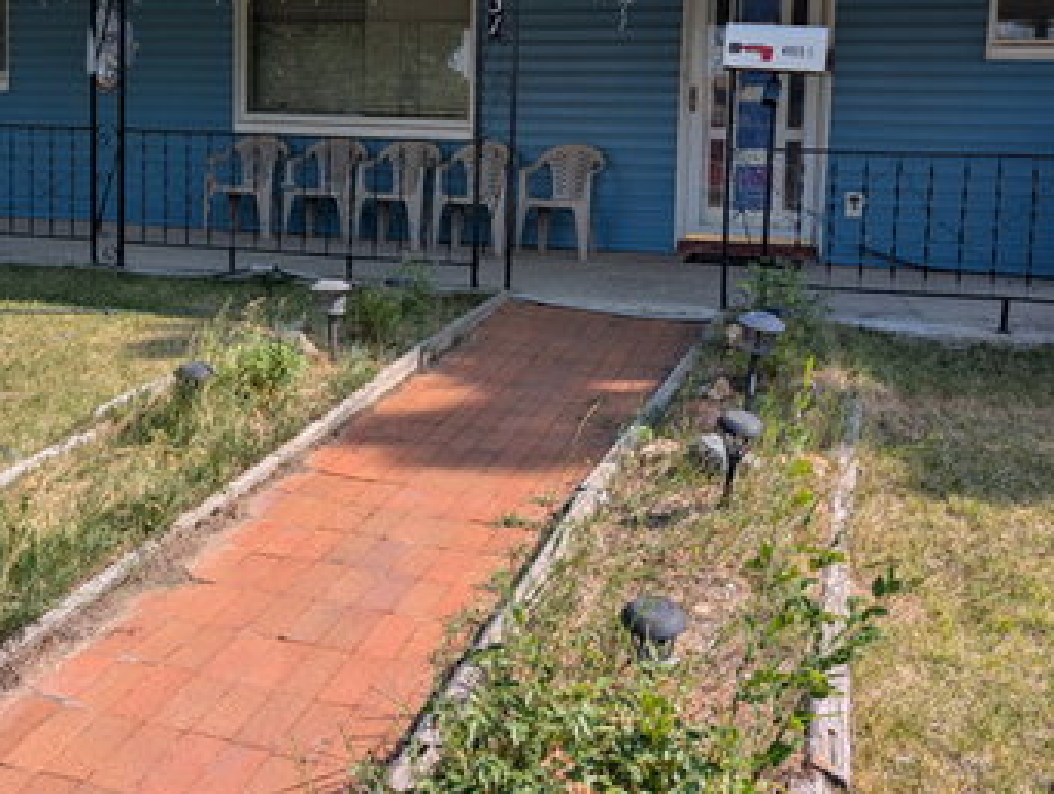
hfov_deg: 51.2
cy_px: 221
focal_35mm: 36
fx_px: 1098
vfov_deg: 39.0
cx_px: 488
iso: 21
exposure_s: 1/999
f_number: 1.68
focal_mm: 6.9
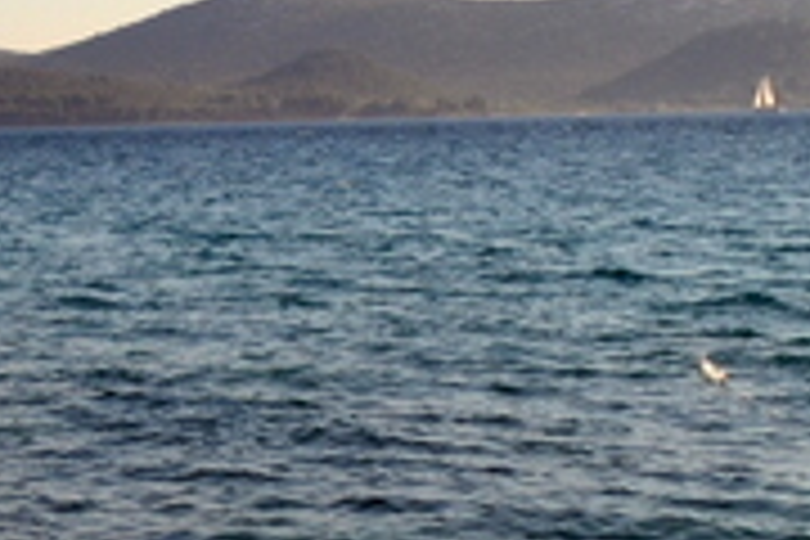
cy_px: 32
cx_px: -279
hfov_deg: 16.1
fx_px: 2700
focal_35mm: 120
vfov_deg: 11.3
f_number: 11
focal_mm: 18
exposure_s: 1/500
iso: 400
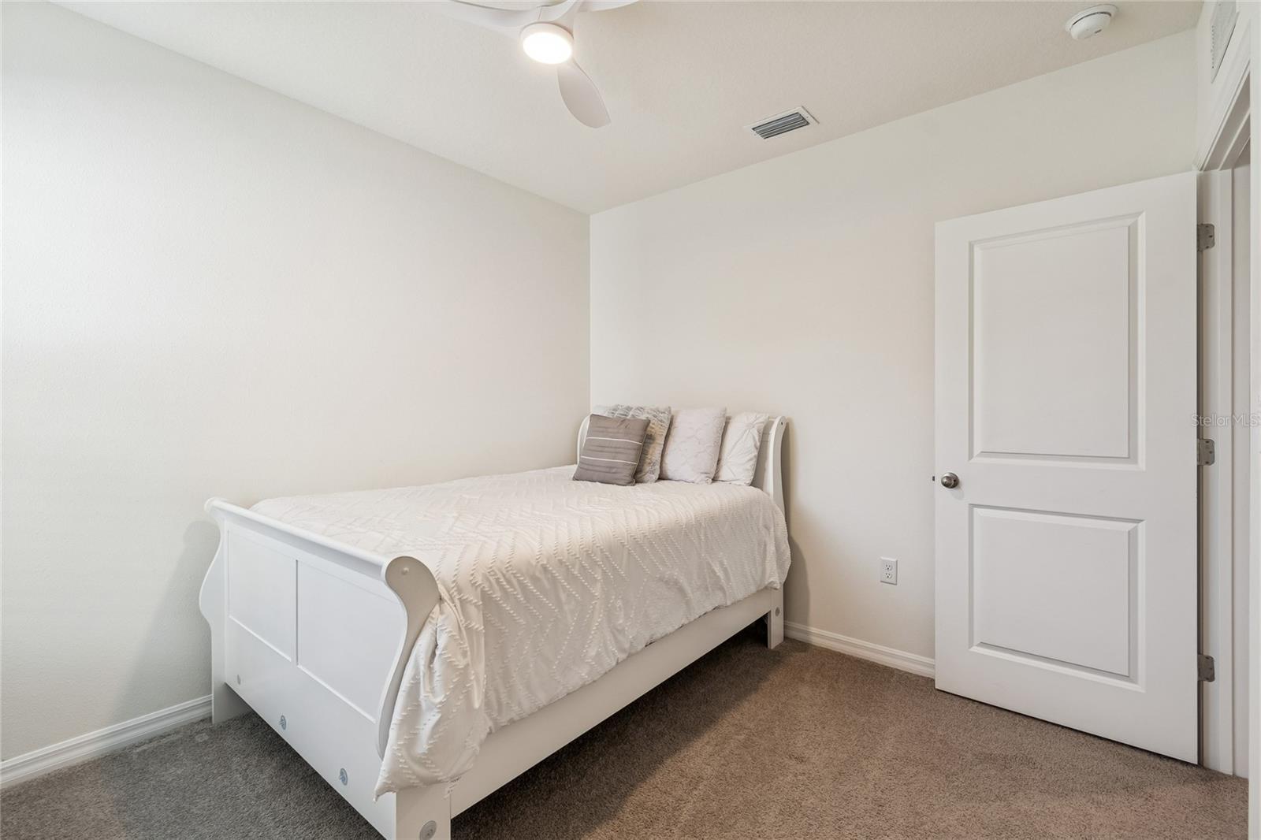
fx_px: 525
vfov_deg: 77.3
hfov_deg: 100.4
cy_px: 420
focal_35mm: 15
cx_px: 630
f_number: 7.1
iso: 100
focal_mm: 10
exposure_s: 1/2.5
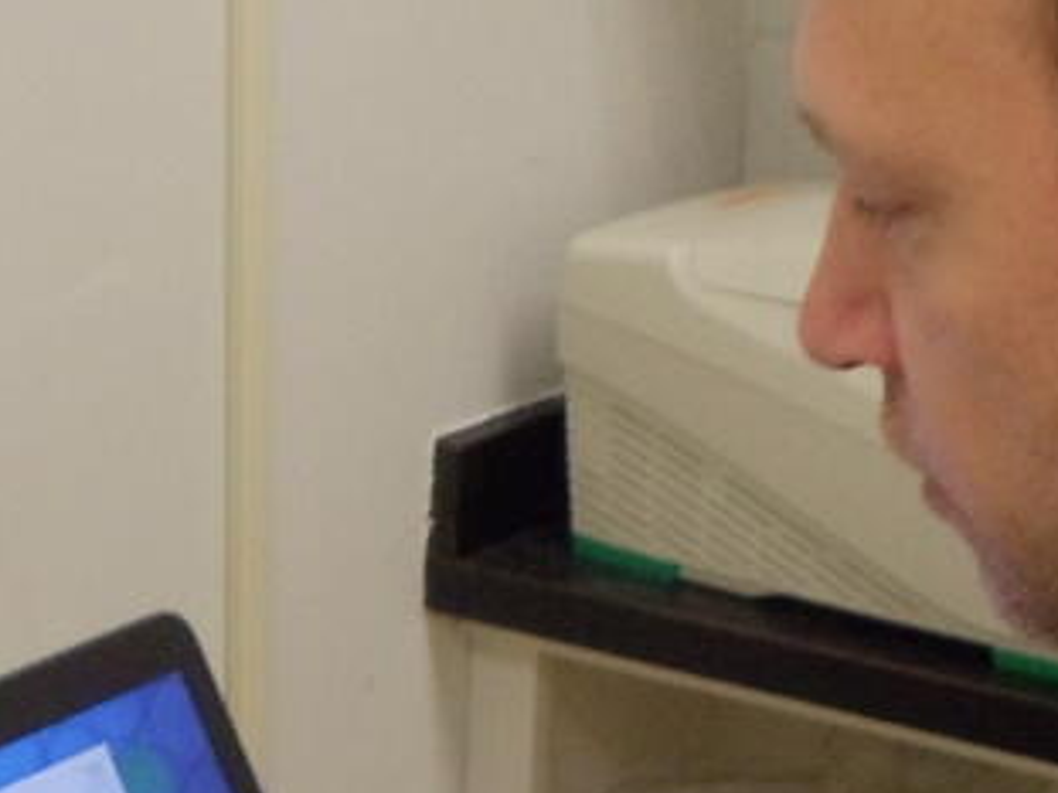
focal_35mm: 189
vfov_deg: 7.8
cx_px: 88
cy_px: 854
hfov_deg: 10.4
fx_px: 5774
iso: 400
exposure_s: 1/30
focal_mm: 6
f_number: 3.5
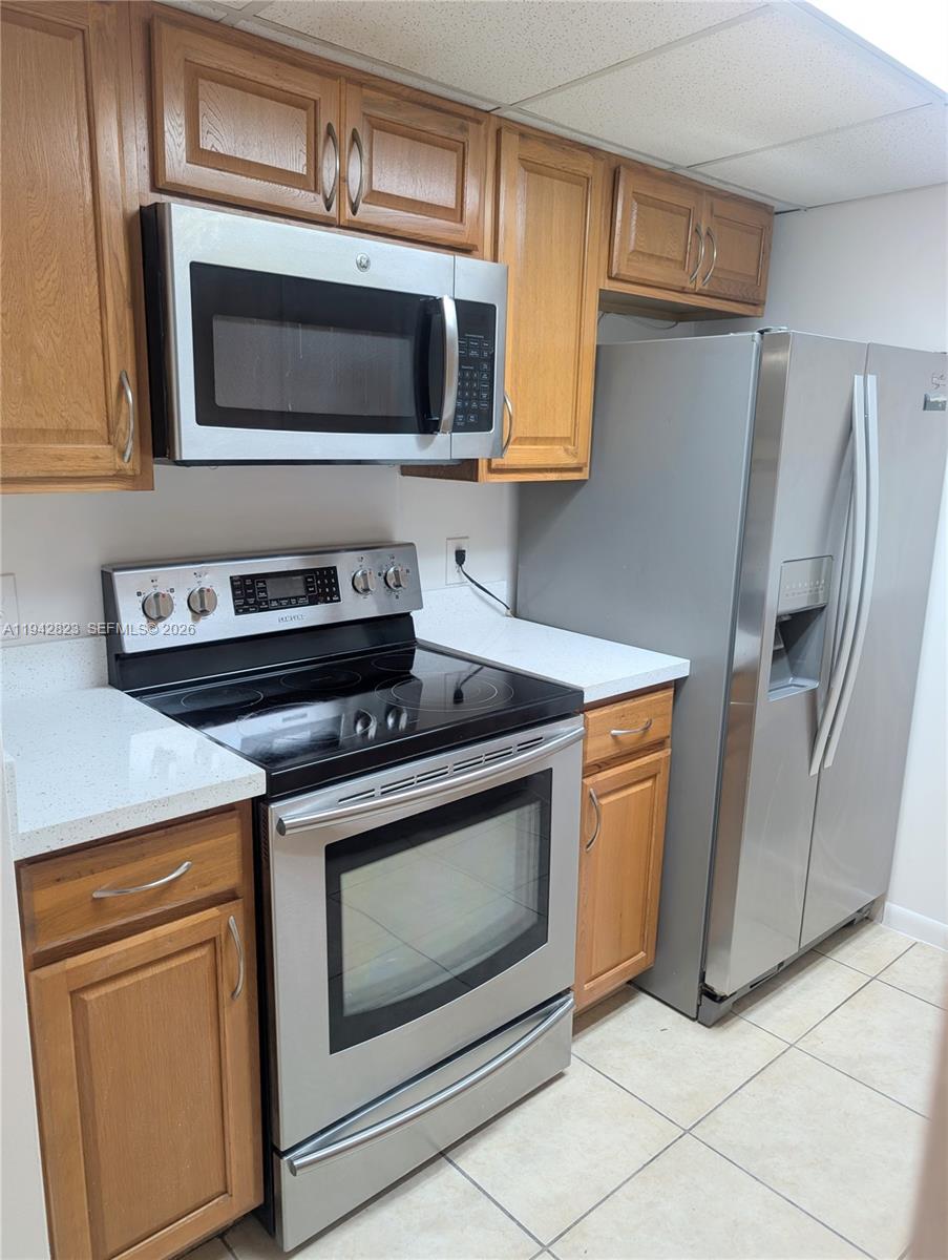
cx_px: 474
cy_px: 630
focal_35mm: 24
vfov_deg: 71.5
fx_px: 874
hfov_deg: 56.9
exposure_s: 1/40
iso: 47
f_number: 1.68
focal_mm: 6.9
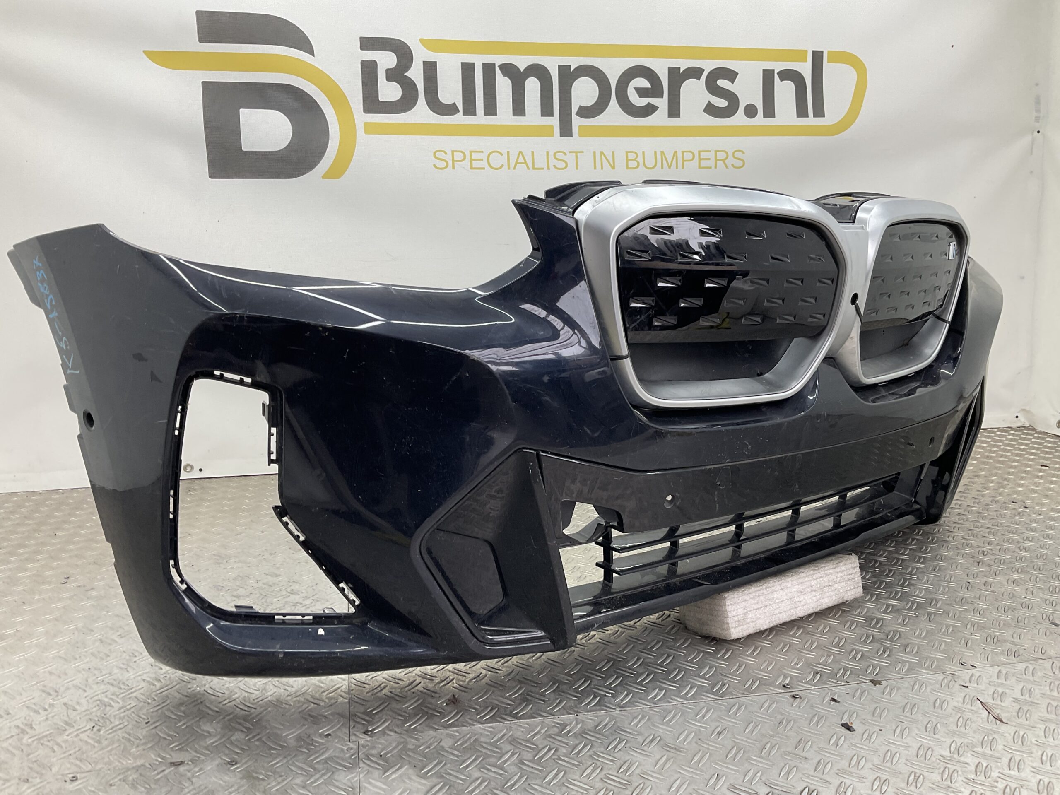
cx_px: 530
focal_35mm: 29
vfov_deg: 48.2
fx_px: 888
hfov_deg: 61.7
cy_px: 398
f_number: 1.8
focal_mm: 3
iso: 32
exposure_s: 1/120
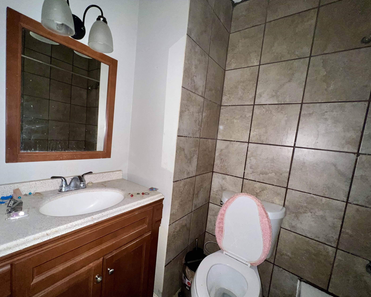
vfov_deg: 88.0
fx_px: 154
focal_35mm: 14
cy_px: 152
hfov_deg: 100.5
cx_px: 172
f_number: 1.8
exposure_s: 1/34
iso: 100
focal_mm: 1.57
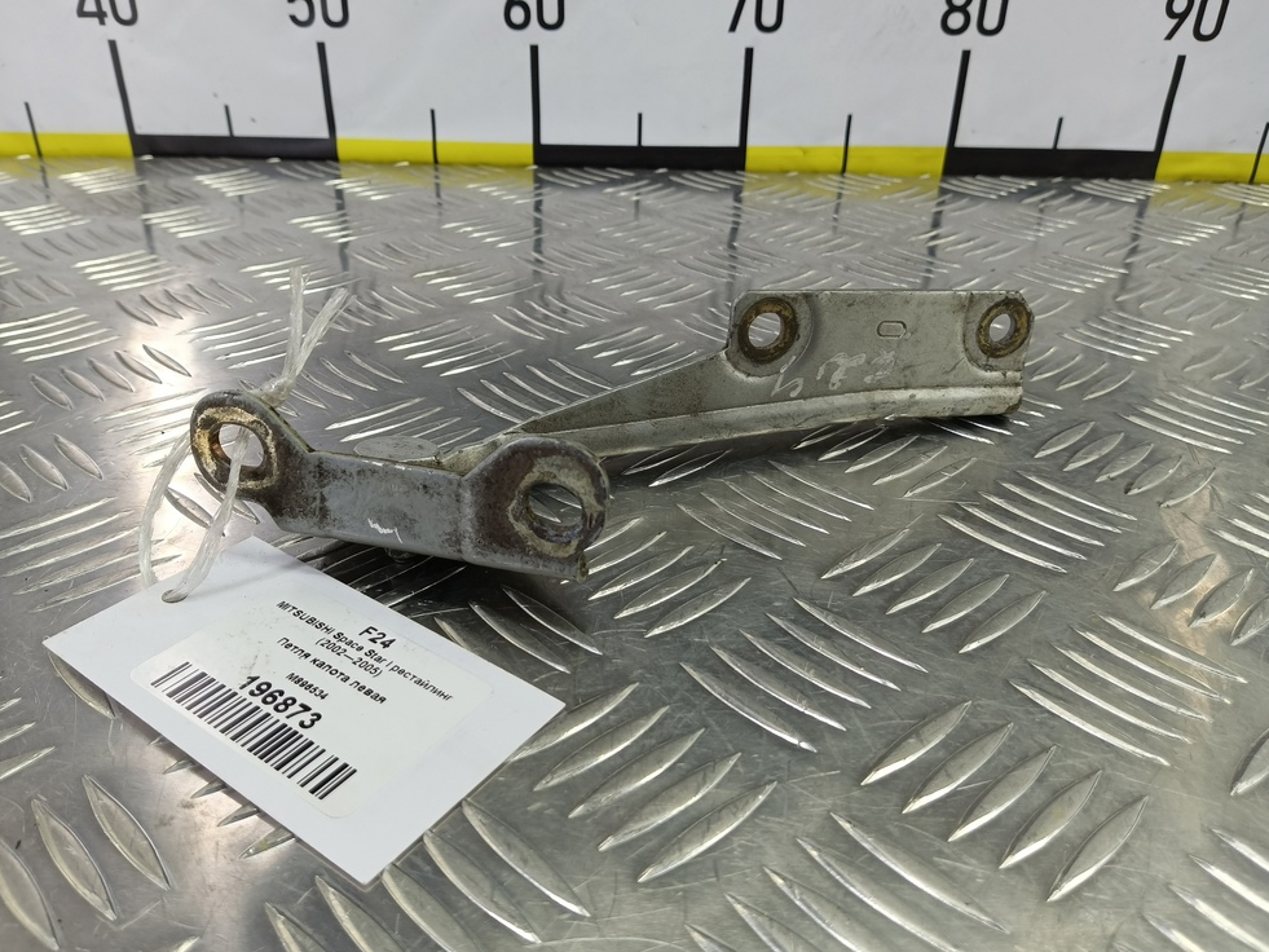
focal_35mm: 24
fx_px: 880
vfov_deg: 56.8
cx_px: 609
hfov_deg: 71.6
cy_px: 463
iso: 101
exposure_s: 1/50
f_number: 1.6
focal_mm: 4.11
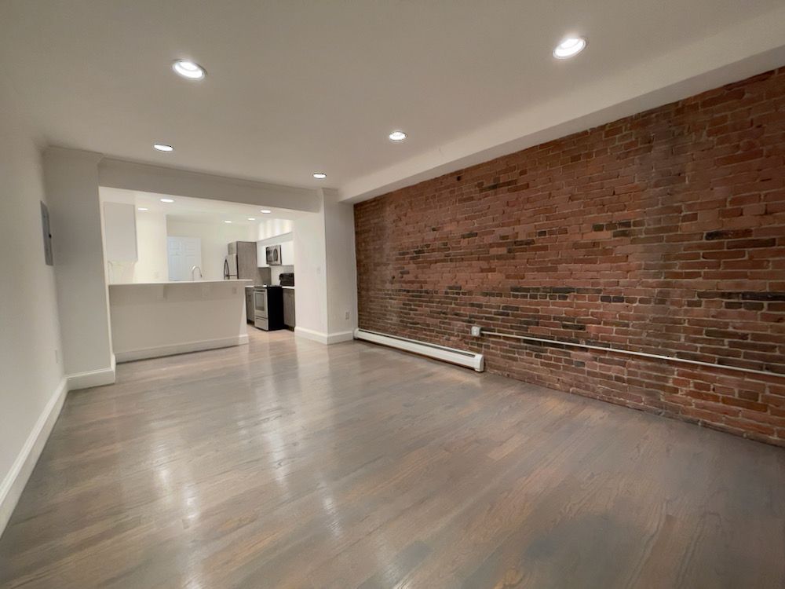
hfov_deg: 106.2
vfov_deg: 89.9
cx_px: 392
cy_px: 294
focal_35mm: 13
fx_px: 295
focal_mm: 1.54
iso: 250
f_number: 2.4
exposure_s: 1/60
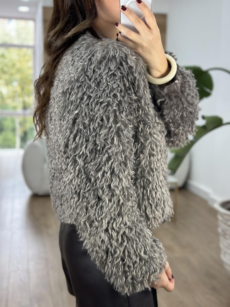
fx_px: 443
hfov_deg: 29.1
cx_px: 119
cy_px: 160
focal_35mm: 50
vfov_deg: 38.2
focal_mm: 6.86
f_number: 1.78
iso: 64
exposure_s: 1/100
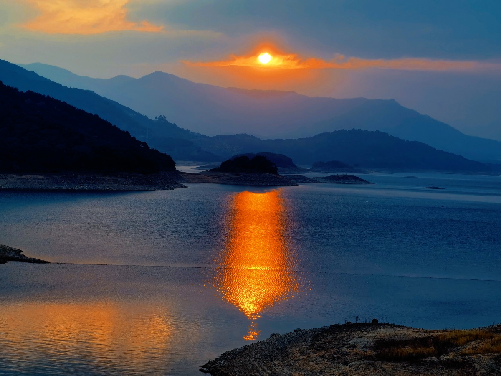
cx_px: 250
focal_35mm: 81
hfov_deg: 24.1
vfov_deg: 18.2
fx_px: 1172
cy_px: 188
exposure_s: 1/212
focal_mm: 7.48
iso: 50
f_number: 2.4
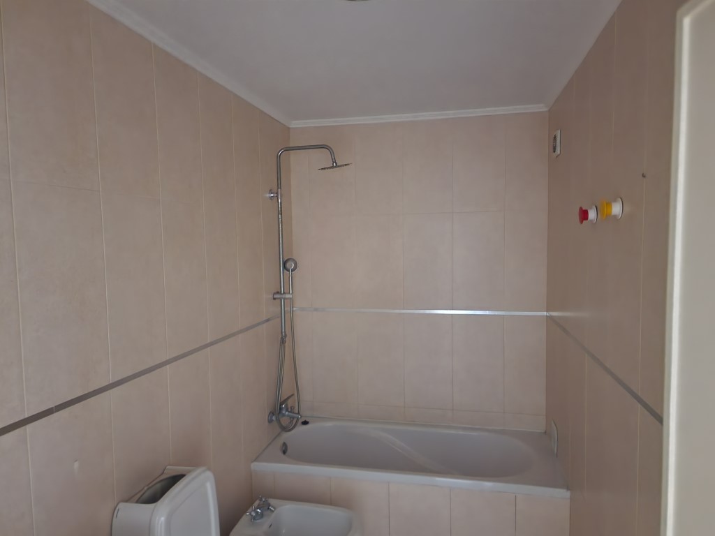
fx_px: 475
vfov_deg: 58.9
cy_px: 268
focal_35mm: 23
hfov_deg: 73.9
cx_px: 358
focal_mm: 6.4
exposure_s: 1/17
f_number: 1.8
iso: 1250
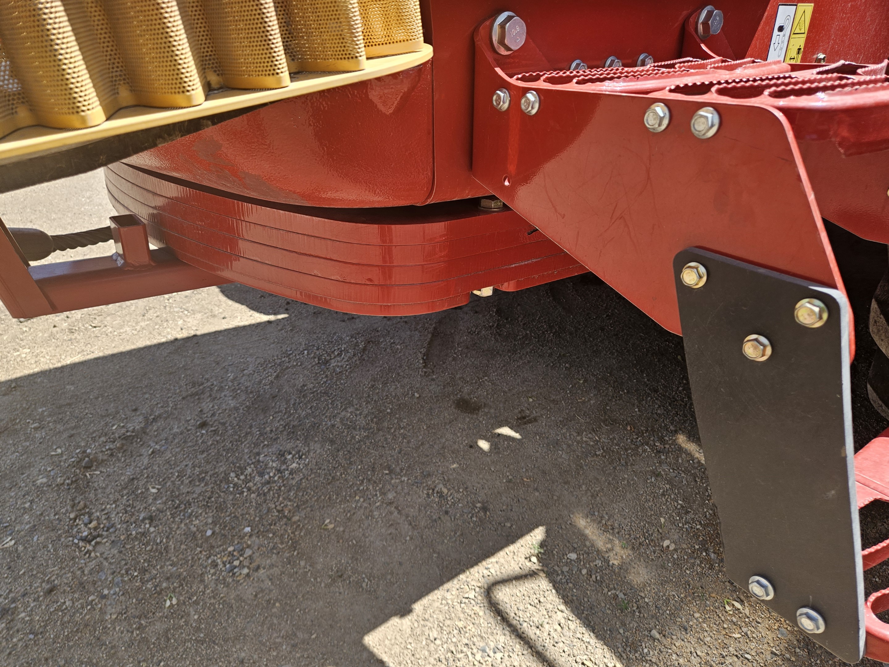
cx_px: 444
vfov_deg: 58.9
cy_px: 334
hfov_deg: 73.9
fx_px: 591
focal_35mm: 23
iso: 25
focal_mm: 5.4
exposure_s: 1/462
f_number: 1.8
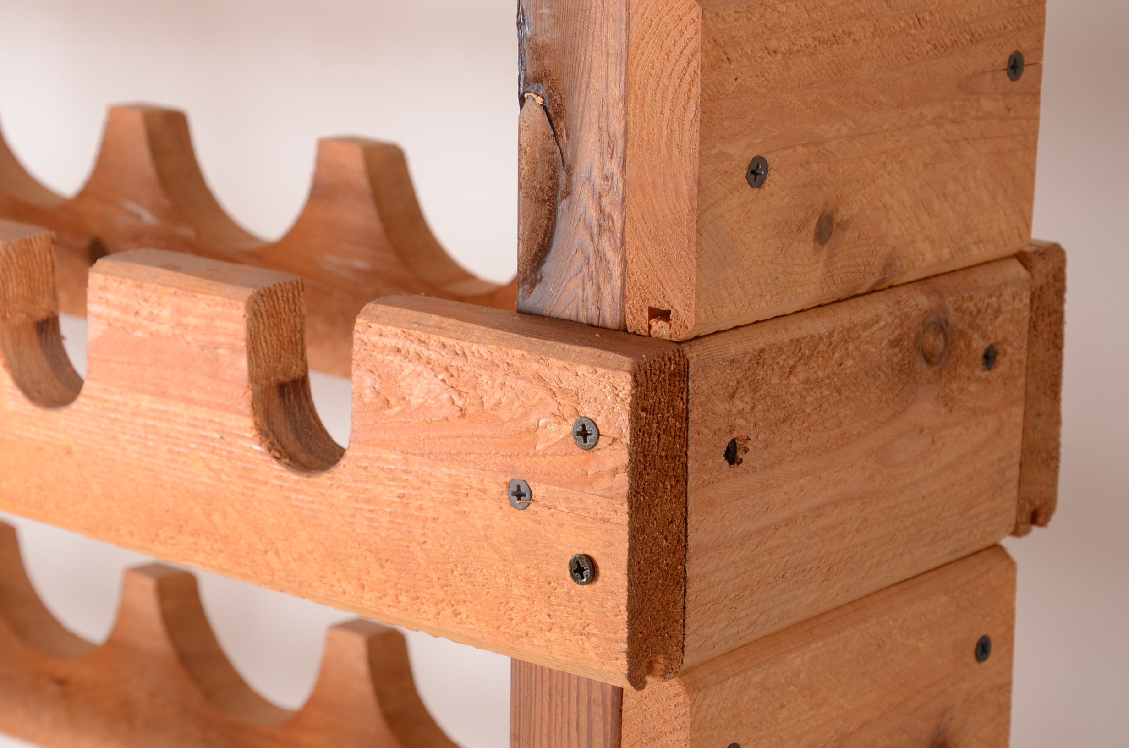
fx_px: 3098
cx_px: 564
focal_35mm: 99
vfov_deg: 13.8
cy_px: 374
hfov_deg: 20.7
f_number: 9
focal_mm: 66
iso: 160
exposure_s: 1/80
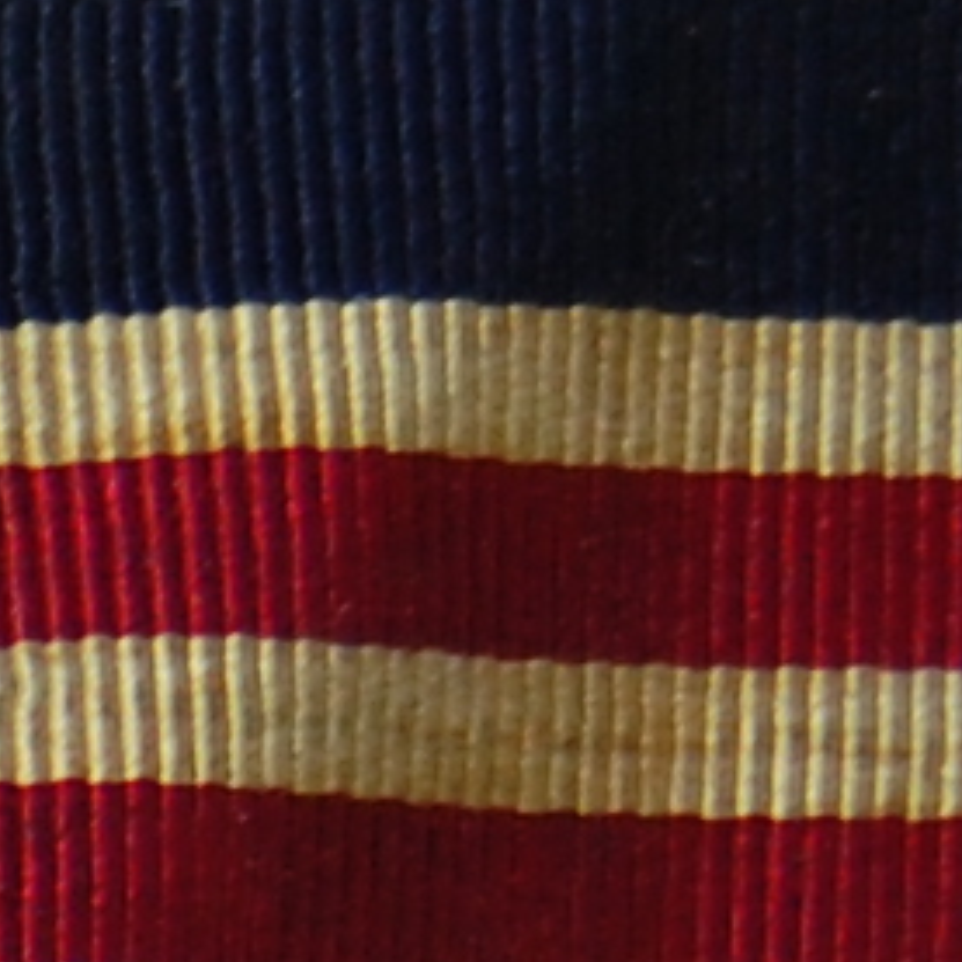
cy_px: 2122
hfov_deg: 4.6
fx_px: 11319
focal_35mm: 360
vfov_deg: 4.8
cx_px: -2244
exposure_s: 1/60
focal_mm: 26
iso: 400
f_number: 5
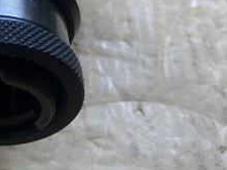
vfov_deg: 17.3
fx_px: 531
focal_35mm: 81
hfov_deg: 22.5
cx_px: -32
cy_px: -38
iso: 50
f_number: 1.8
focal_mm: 3.99
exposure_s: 1/120
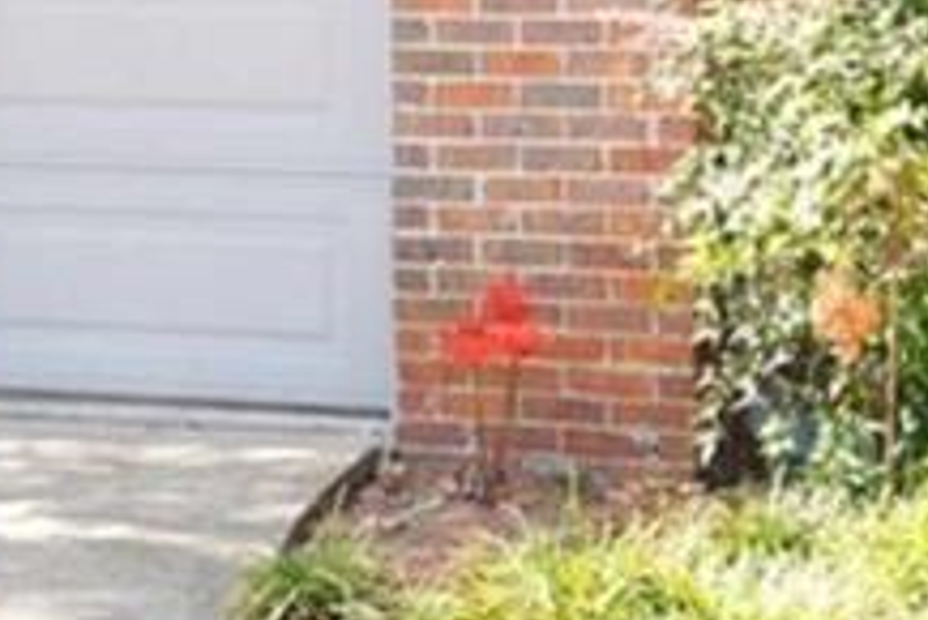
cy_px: -122
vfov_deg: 9.0
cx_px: 624
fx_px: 3875
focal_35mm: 150
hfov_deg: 13.6
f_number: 4.5
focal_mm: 31.9
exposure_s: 1/60
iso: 100
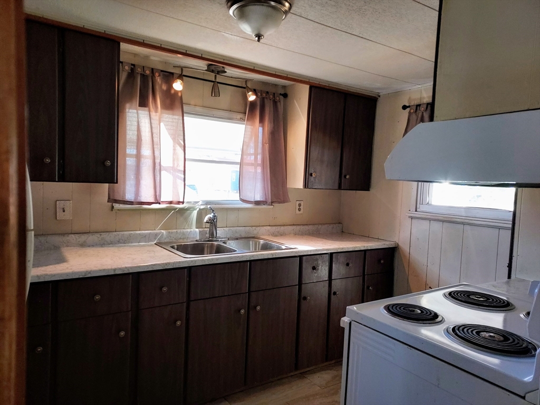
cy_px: 202
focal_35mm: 24
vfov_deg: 56.8
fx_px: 374
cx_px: 270
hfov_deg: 71.6
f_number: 1.8
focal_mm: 4.6
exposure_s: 1/60
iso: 125
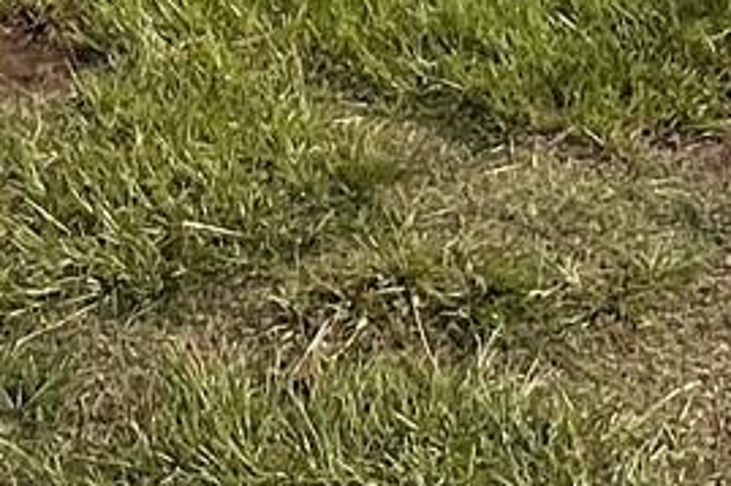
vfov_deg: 9.8
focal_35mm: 103
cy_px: -1013
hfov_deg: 19.7
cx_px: 198
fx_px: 2090
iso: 32
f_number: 1.8
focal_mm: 1.57
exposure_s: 1/3040
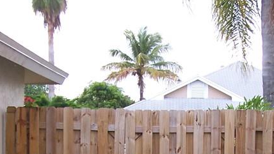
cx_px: 171
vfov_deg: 11.8
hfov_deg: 21.5
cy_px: 214
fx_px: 719
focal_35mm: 99
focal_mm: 6.3
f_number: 2.8
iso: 80
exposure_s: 1/125
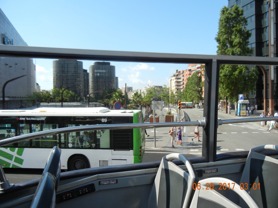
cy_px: 104
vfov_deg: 46.8
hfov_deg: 60.0
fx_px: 241
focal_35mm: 30
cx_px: 139
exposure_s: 1/870
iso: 160
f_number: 3.5
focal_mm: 5.4
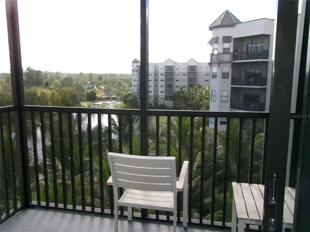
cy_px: 116
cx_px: 155
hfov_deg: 63.5
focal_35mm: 28
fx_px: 251
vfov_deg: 49.7
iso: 100
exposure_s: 1/180
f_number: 3.9
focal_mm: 5.1
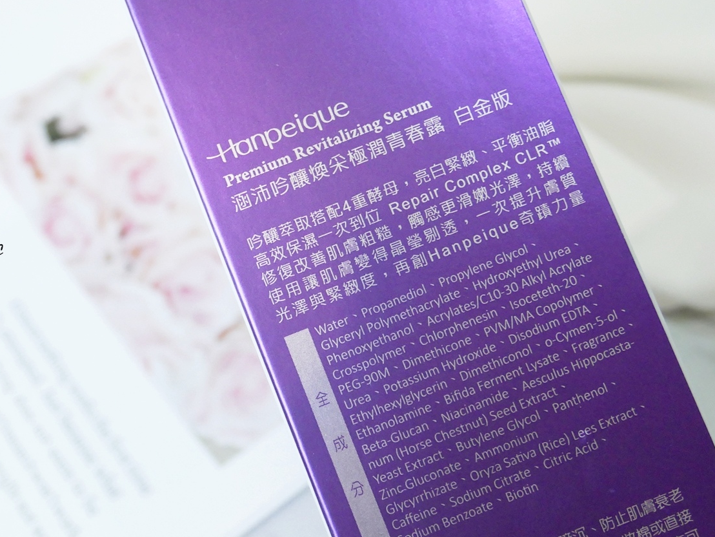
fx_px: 1074
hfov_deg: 36.5
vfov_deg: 27.9
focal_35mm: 52
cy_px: 206
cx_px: 249
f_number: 4.2
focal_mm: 18
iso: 1600
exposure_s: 1/100
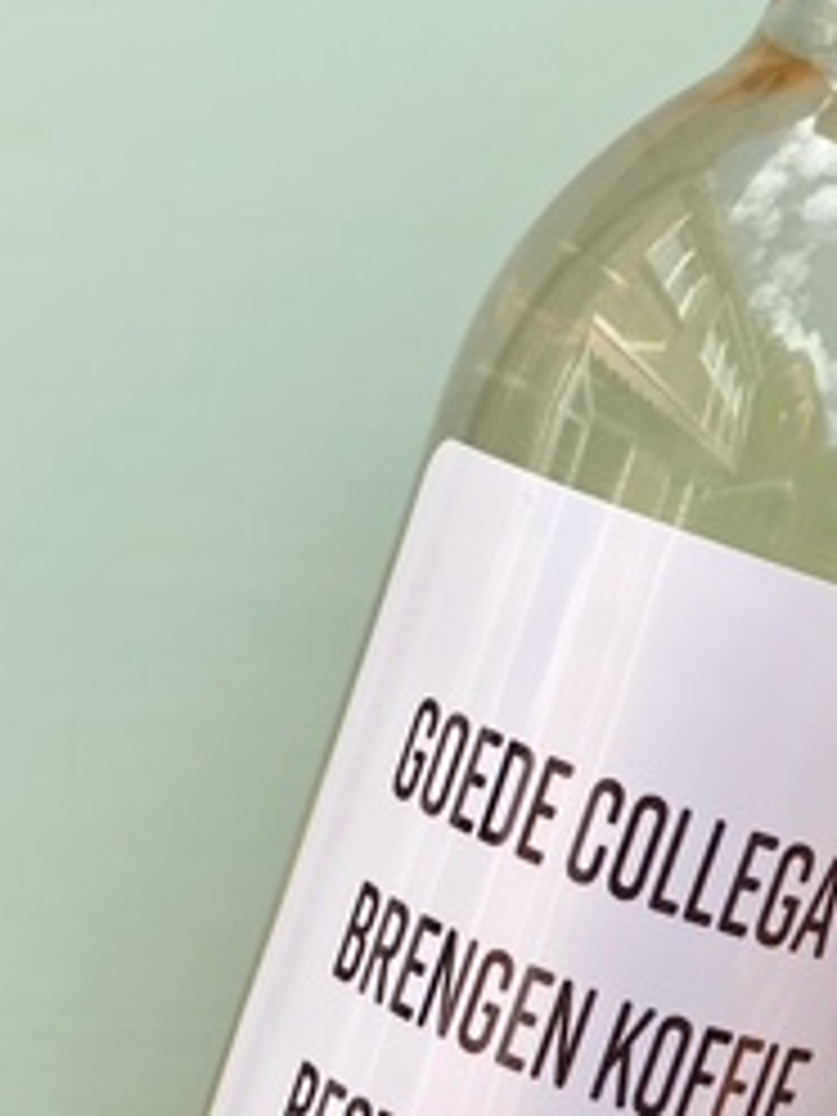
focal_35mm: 67
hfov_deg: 21.7
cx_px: 630
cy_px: 796
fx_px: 2160
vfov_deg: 28.7
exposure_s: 1/1034
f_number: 1.8
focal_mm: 4.25
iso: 32
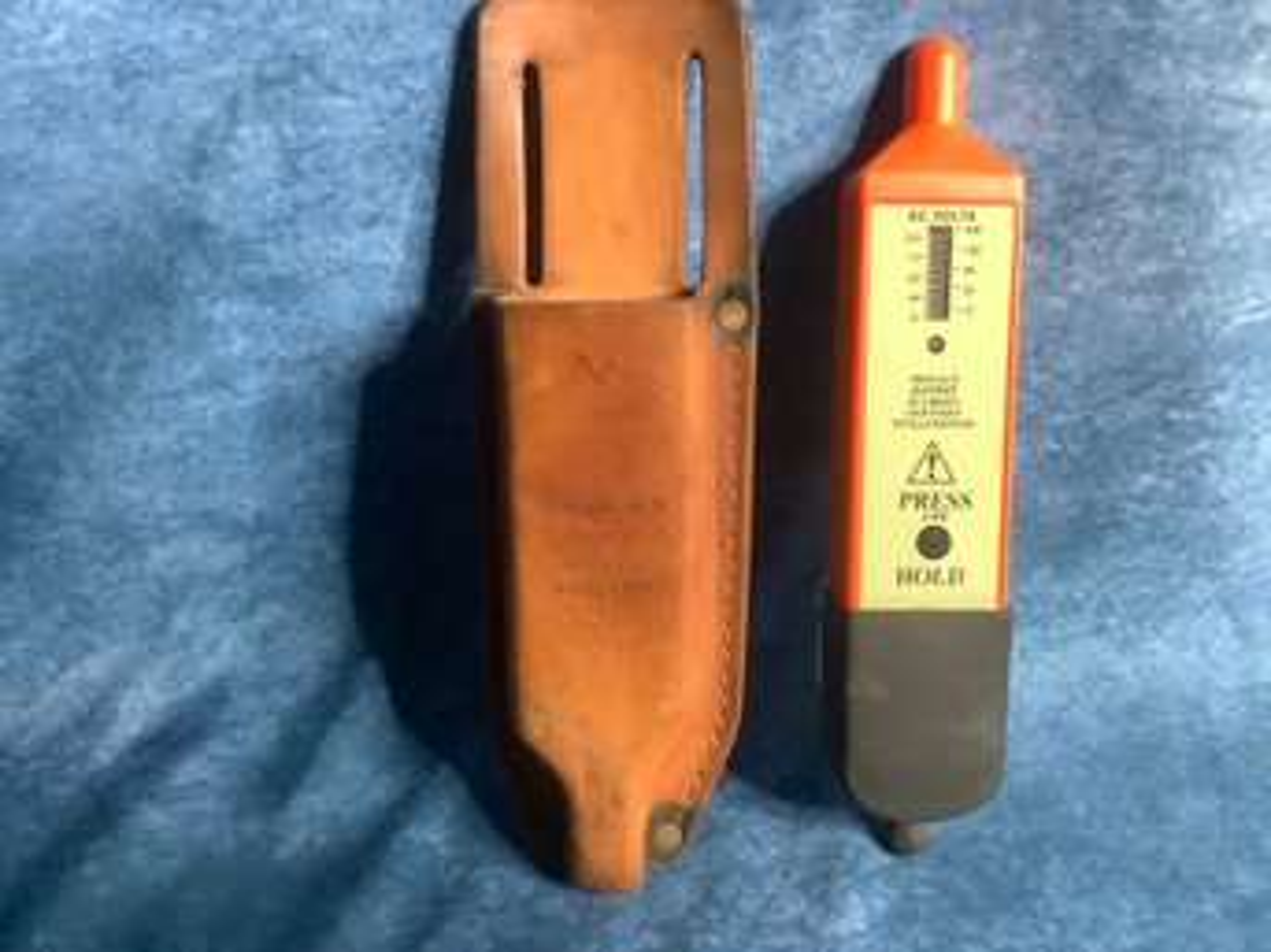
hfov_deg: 58.4
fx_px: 1138
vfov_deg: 45.4
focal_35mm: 31
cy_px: 476
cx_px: 636
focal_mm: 3.3
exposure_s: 1/40
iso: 250
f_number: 2.4
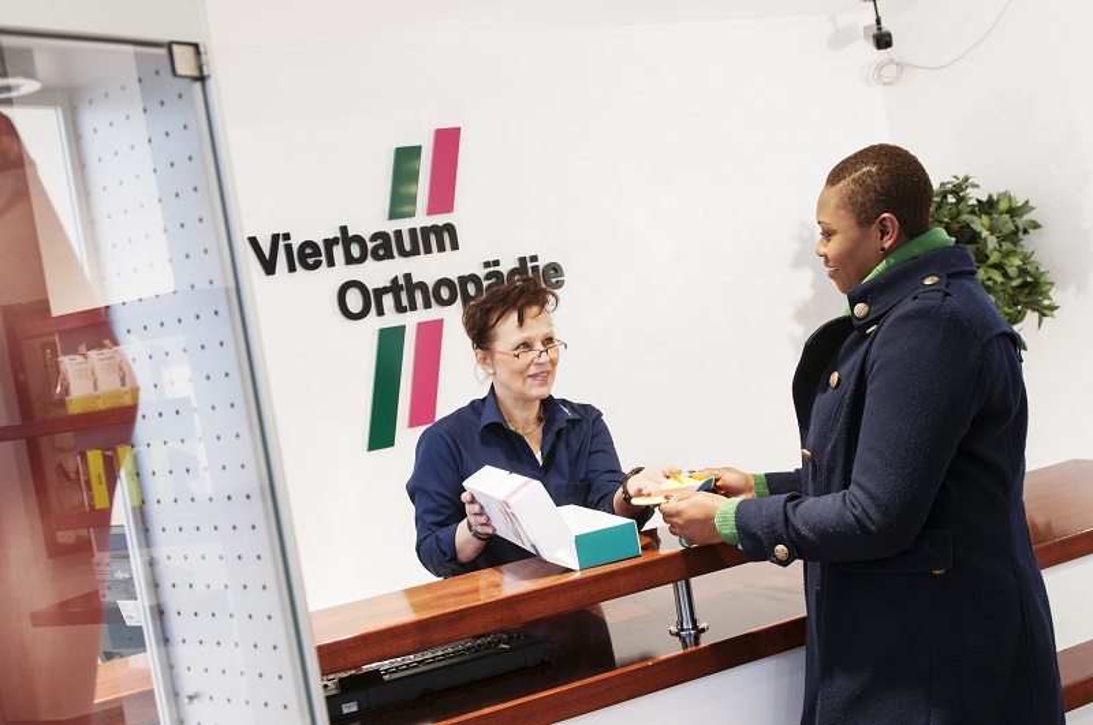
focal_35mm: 40
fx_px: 1228
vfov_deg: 32.9
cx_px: 546
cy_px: 362
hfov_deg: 48.0
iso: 200
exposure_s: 1/30
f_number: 4.5
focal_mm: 27
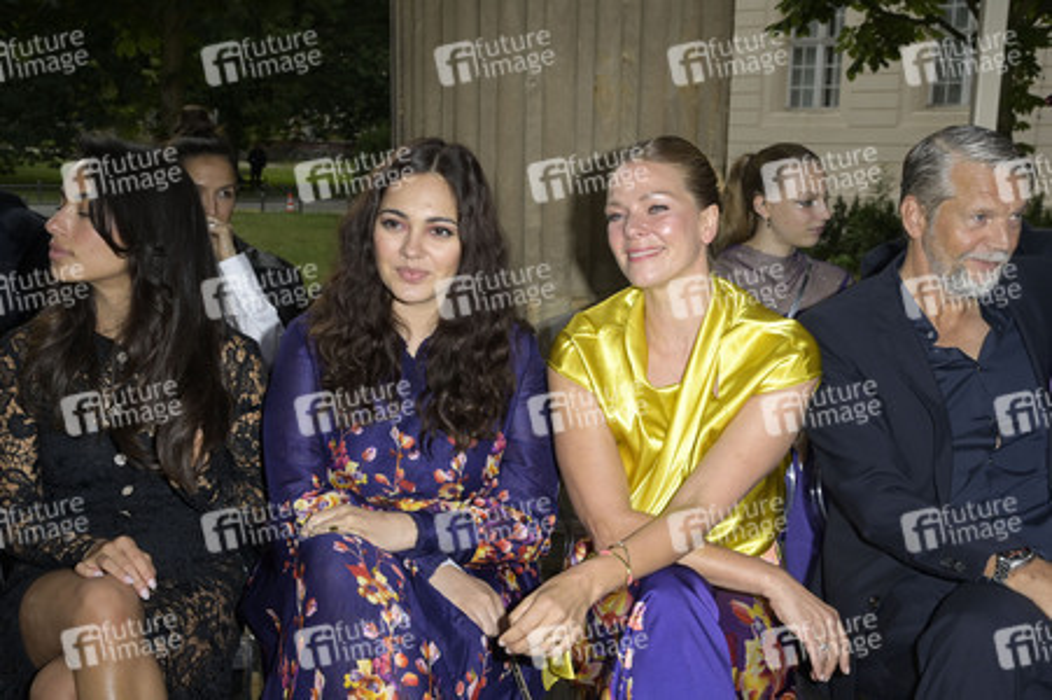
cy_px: 350
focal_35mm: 50
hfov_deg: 39.6
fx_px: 1460
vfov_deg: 27.0
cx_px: 526
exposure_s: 1/250
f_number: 10
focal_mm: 50
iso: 500
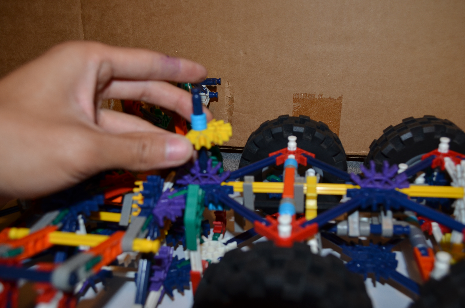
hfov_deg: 57.3
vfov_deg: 39.8
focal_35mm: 33
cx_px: 232
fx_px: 425
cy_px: 154
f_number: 5.6
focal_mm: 22
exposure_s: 1/30
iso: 200
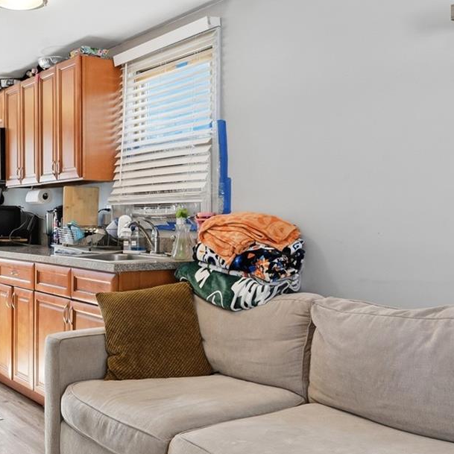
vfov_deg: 41.7
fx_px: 594
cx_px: 151
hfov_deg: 41.3
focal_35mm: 40
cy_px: 270
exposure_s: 1/40
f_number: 11
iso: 320
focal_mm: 14
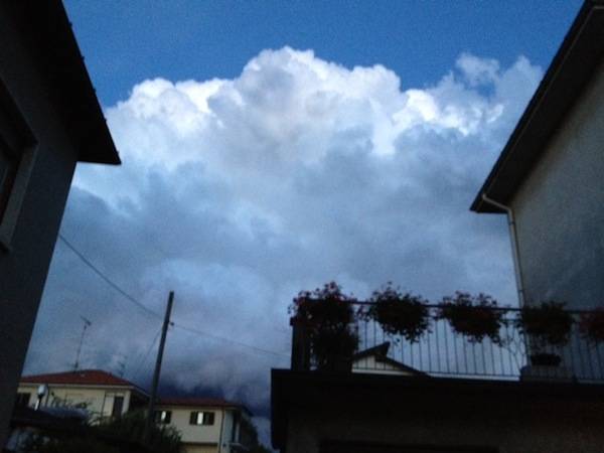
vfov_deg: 40.7
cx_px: 302
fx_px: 611
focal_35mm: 35
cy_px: 226
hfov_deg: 52.6
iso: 400
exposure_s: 1/15
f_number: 2.4
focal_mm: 4.28
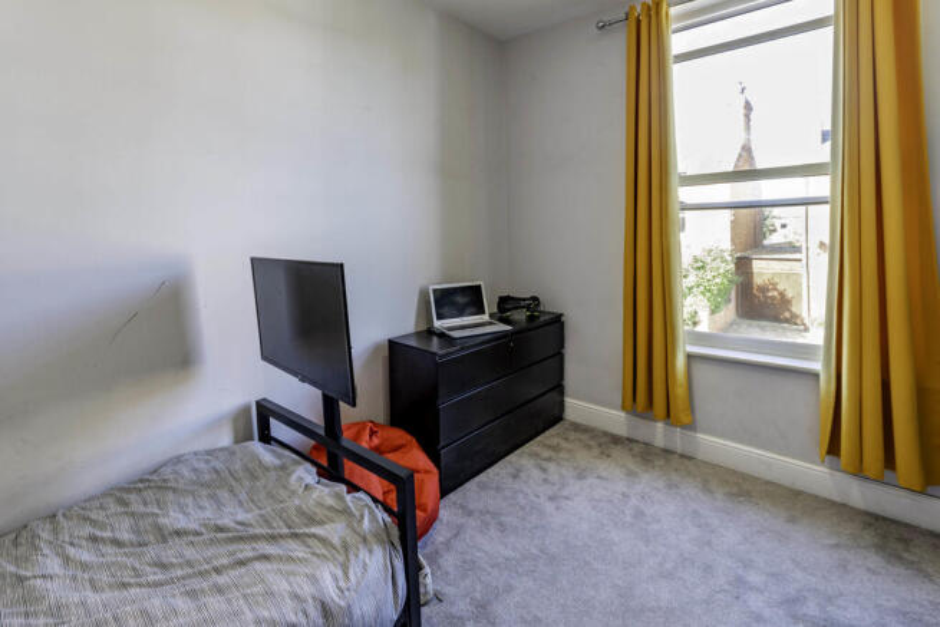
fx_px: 392
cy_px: 314
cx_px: 470
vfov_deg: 77.4
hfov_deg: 100.4
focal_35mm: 15
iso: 100
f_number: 8
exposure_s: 1/6
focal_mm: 10
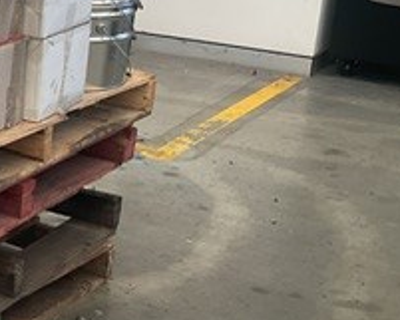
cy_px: 153
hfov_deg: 18.6
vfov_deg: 17.1
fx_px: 1066
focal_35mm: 90
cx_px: -209
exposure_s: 1/50
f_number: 1.8
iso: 40
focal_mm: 3
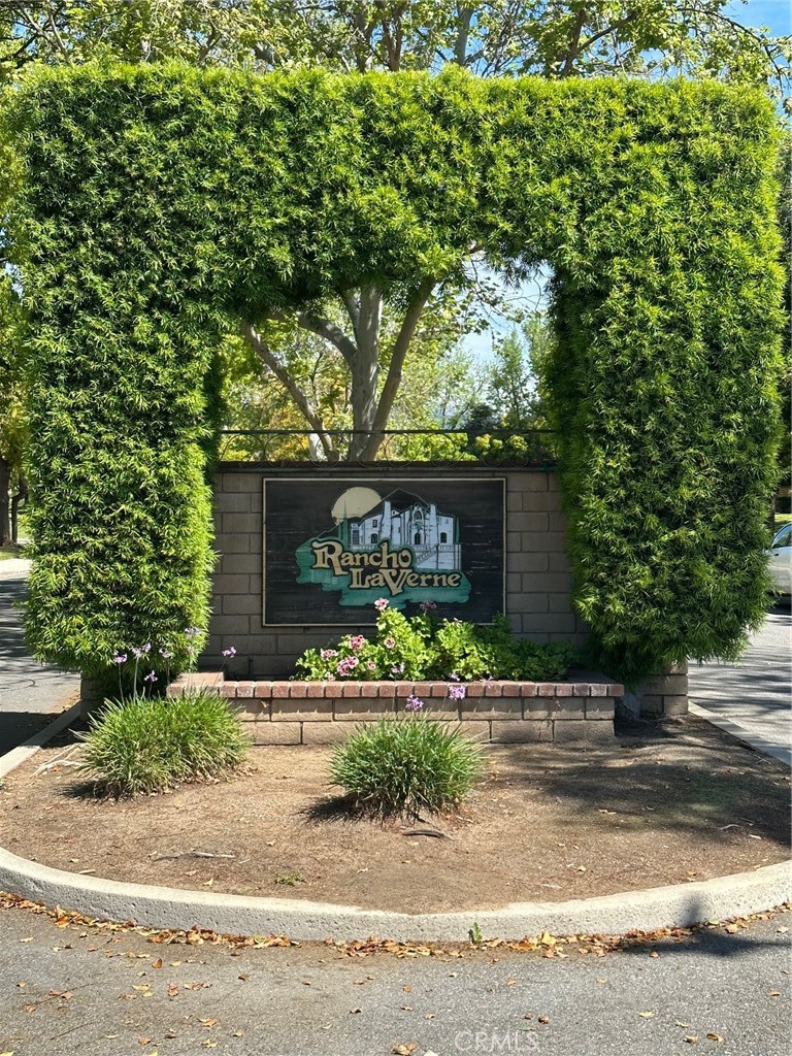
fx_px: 1464
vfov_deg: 39.7
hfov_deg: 30.3
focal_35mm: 48
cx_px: 396
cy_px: 528
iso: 64
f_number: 1.78
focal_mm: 6.86
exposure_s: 1/1992
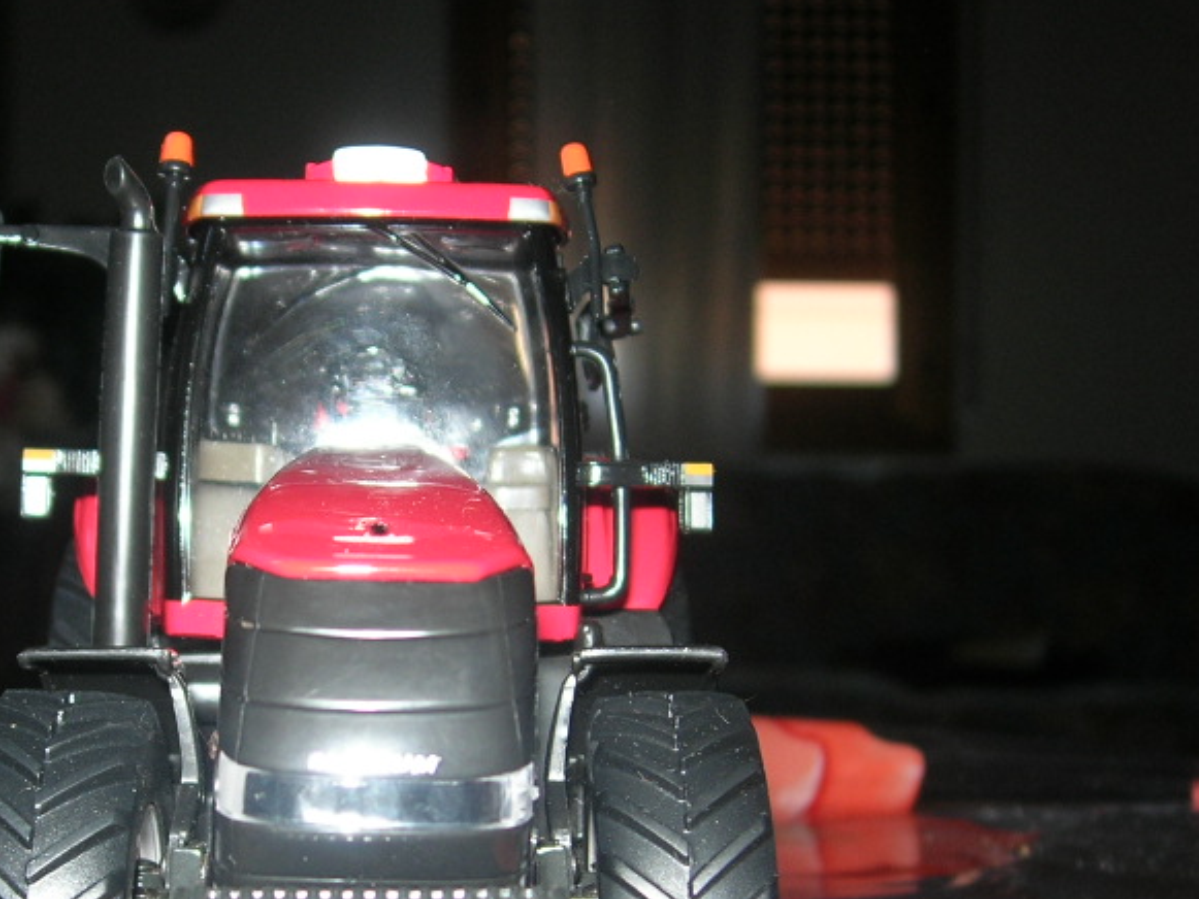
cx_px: 446
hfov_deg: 28.8
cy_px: 732
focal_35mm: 67
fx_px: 2321
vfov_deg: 21.6
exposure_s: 1/60.1
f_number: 2.8
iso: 64
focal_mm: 7.8
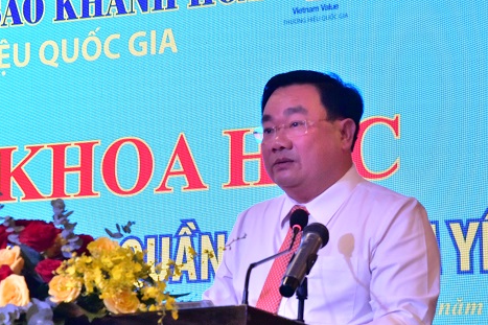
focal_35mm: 135
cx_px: 202
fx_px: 1829
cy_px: 195
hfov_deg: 15.2
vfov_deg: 10.1
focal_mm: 105
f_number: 16
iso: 12800
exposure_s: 1/125
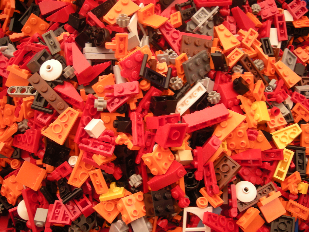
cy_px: 116
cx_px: 154
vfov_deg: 40.7
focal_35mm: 35
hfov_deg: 52.6
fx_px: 312
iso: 67
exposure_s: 1/59.6
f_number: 2.8
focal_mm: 5.7
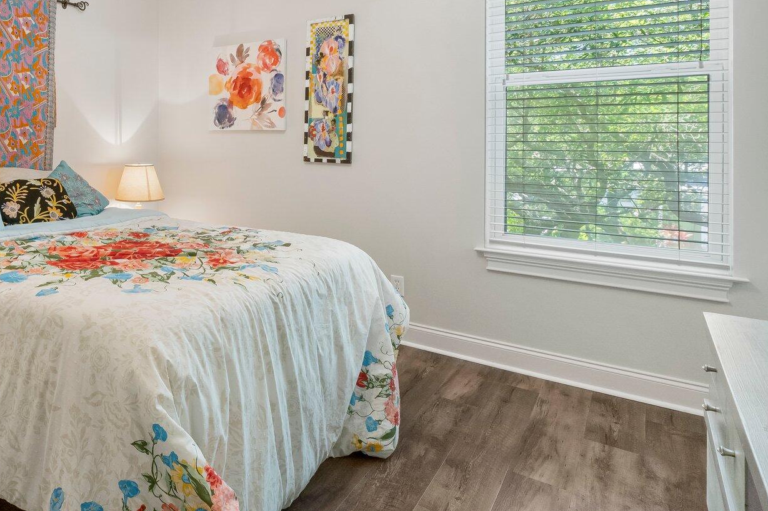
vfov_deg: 49.7
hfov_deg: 63.9
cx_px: 131
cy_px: 145
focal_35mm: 25
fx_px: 533
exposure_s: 1/6
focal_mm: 10
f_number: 9
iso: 400
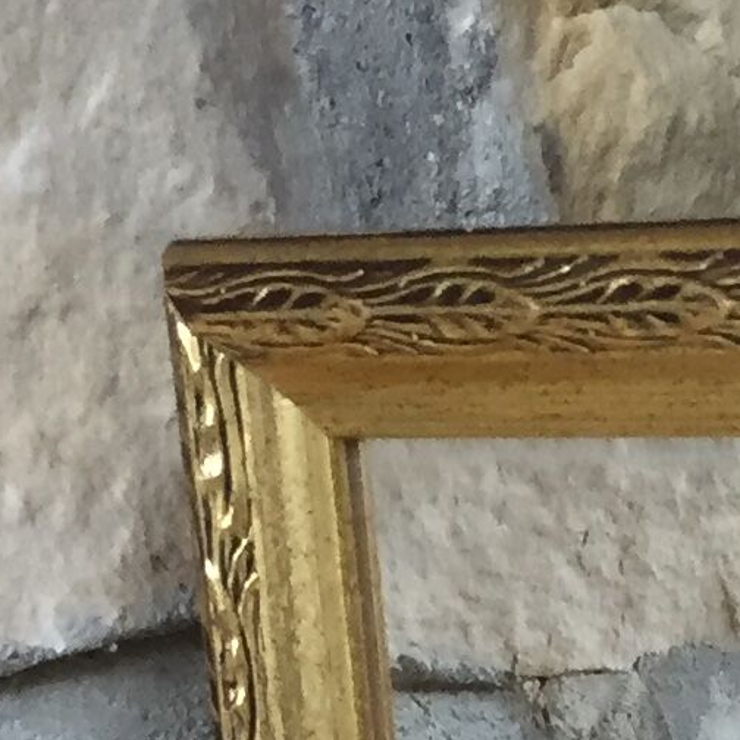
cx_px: 860
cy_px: 1991
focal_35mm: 166
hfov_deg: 10.4
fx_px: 4015
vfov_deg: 9.1
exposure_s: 1/33
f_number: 2.2
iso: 100
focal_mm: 4.15
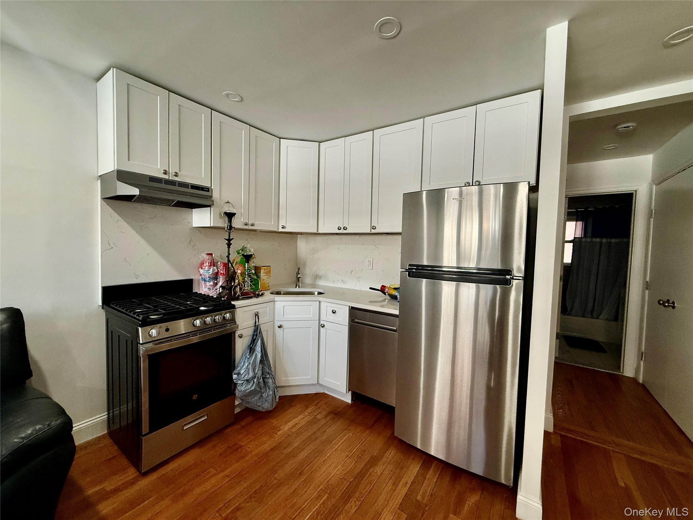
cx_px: 346
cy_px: 260
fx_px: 280
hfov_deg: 102.1
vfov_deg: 85.7
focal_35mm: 14
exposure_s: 1/120
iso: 320
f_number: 2.2
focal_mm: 2.22
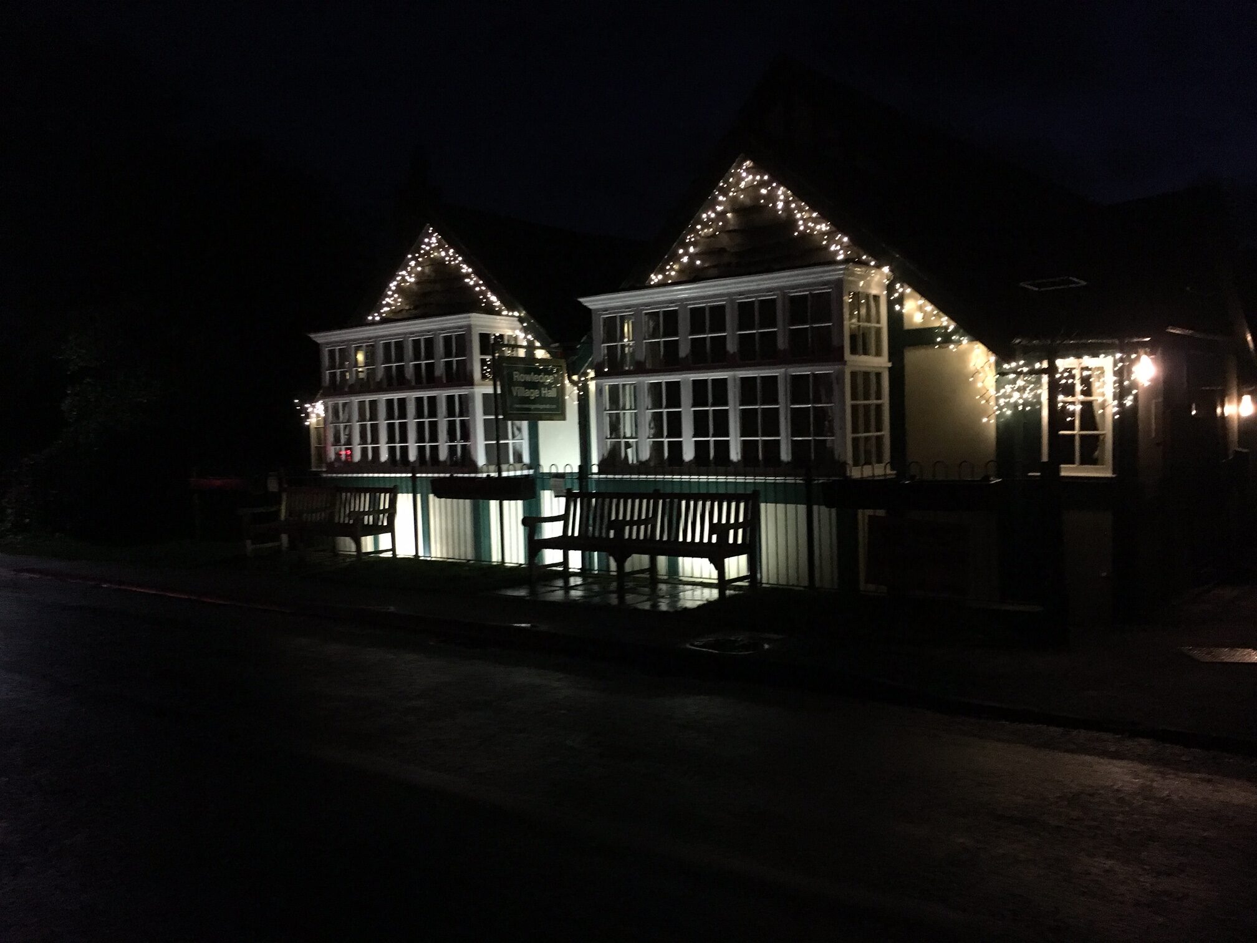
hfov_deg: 61.7
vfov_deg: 48.2
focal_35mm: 29
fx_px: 1053
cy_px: 472
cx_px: 628
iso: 200
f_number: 2.2
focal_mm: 4.15
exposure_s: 1/20
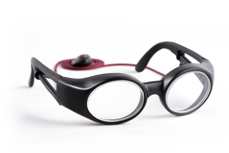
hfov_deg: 9.0
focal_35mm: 228
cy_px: 87
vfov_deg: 6.0
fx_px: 1450
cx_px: 126
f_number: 14
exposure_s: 1/125
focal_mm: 200
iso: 50
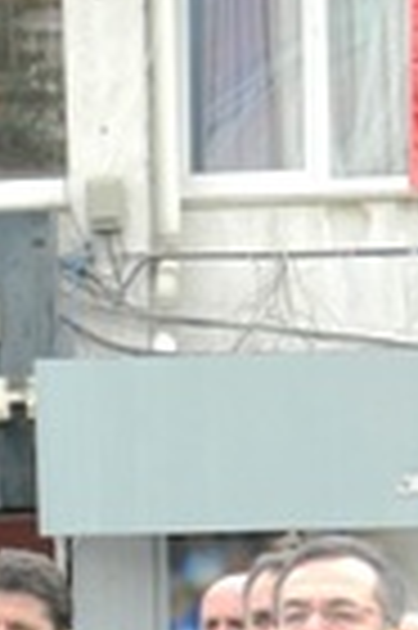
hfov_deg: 4.1
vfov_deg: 6.1
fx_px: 5814
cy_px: 904
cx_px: 130
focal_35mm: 333
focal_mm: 12.6
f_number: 4
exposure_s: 1/100
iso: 80
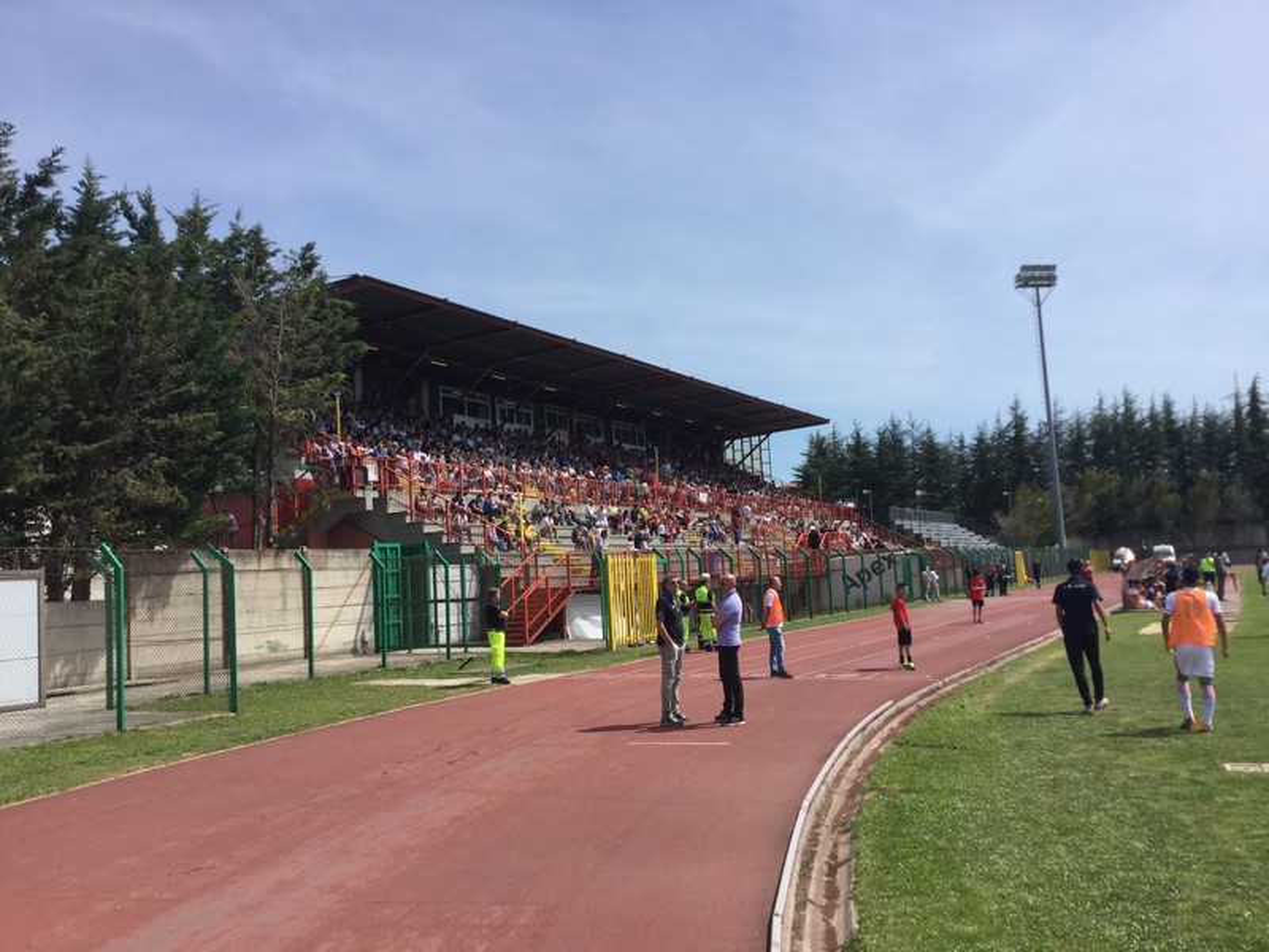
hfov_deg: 58.4
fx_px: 1136
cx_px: 634
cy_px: 476
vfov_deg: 45.4
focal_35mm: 31
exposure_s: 1/1314
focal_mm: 3.3
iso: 25
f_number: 2.4
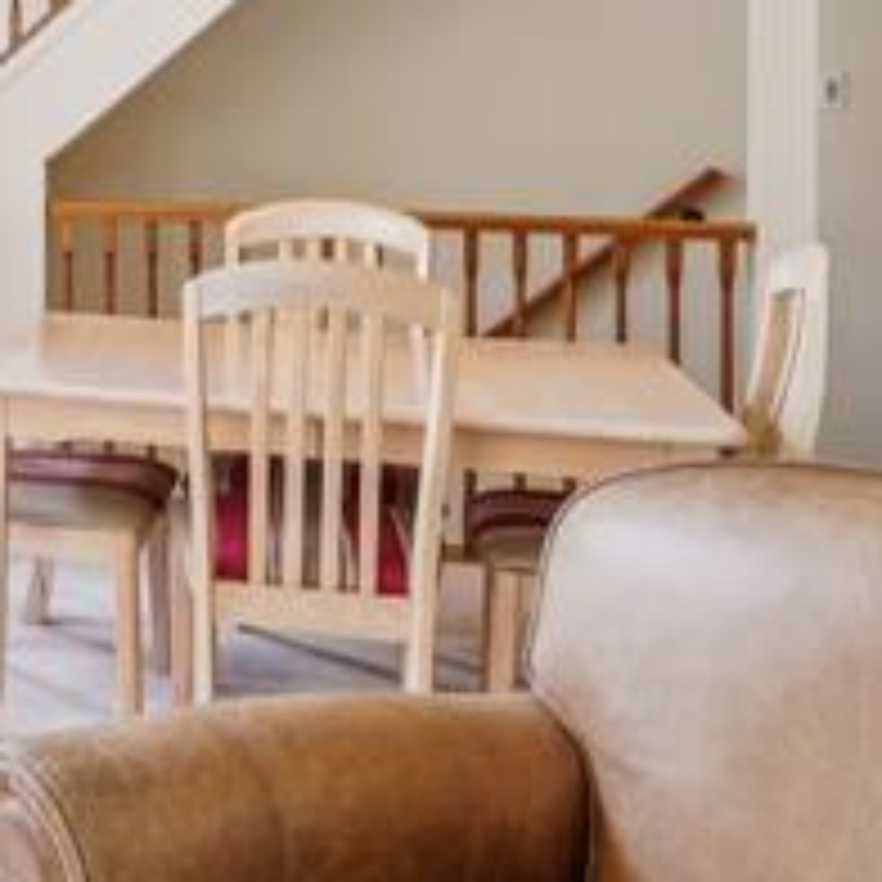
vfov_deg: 26.6
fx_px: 1787
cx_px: -513
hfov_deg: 22.0
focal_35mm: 62
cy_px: 58
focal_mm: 14
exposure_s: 1/80
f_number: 8
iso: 400
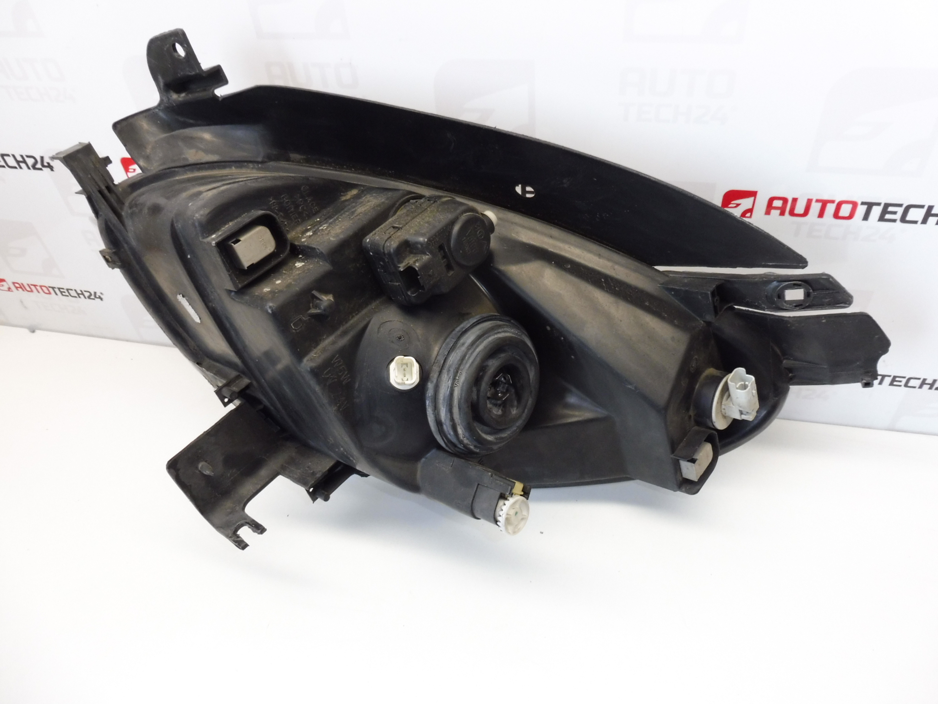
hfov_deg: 71.6
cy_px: 352
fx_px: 650
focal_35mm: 24
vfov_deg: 56.8
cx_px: 469
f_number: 4
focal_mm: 4.3
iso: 250
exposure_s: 1/60
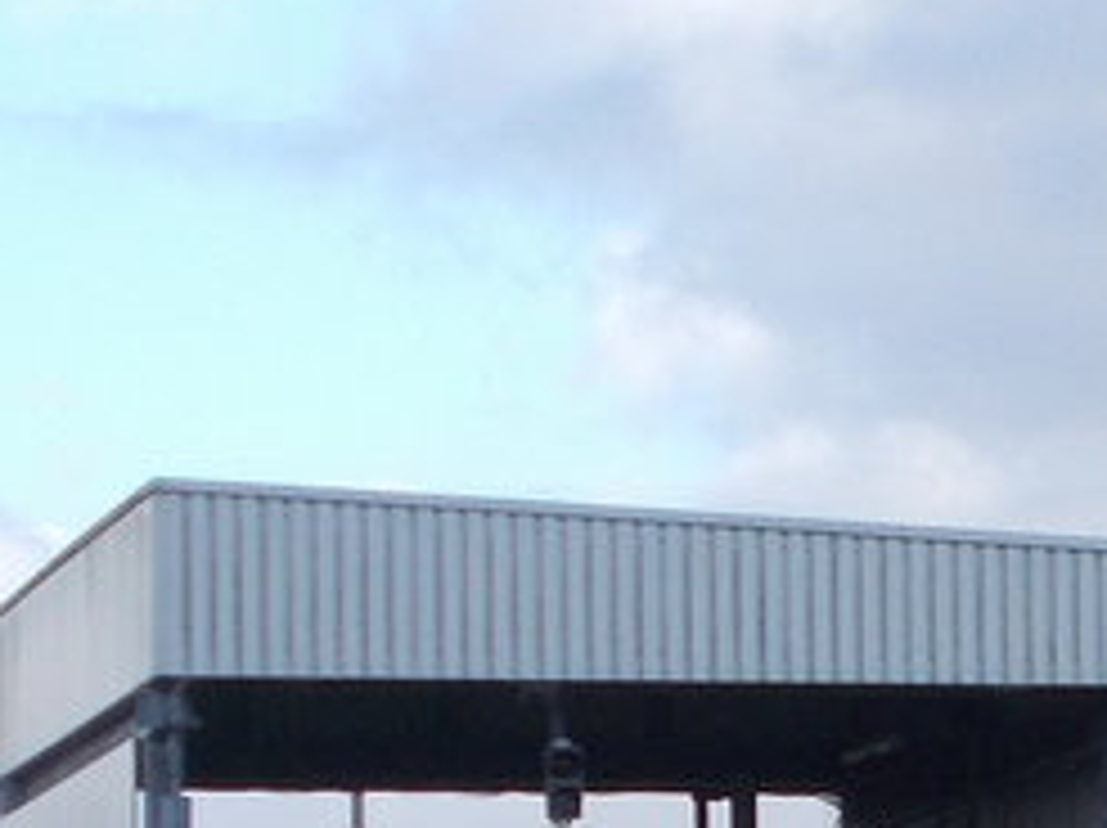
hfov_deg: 8.0
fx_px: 7795
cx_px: 1472
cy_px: 1138
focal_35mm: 244
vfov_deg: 6.0
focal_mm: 9
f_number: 4.5
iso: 80
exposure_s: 1/250
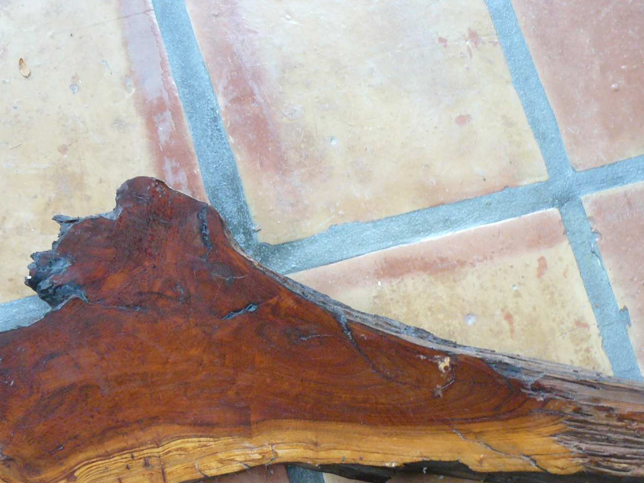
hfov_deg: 33.7
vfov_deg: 25.3
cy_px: 377
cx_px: 264
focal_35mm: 57
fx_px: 1061
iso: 200
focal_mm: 6
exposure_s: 1/13
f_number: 2.8
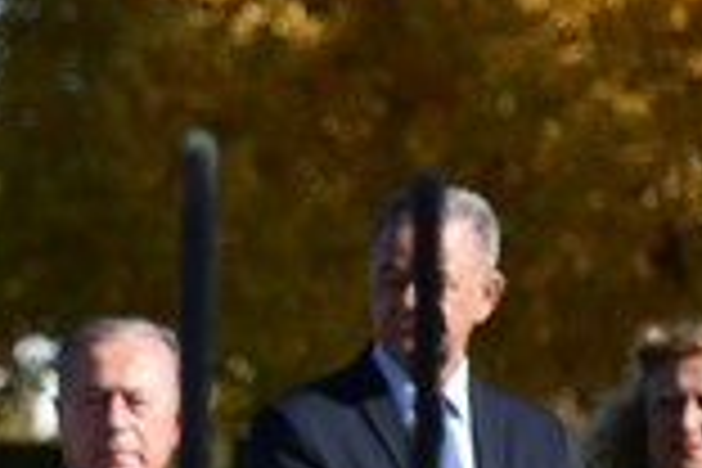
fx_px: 8735
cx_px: -850
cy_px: 821
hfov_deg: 4.5
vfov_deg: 3.1
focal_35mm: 448
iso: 320
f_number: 4
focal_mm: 85
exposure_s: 1/2500
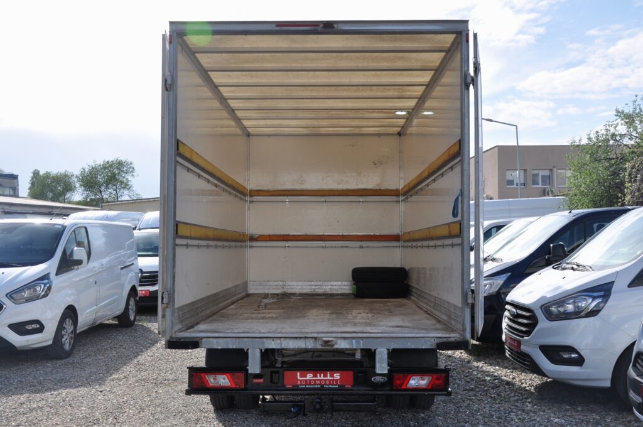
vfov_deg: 36.8
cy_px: 214
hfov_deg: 53.2
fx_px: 642
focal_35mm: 36
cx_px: 322
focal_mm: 24
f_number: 9
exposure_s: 1/320
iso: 400
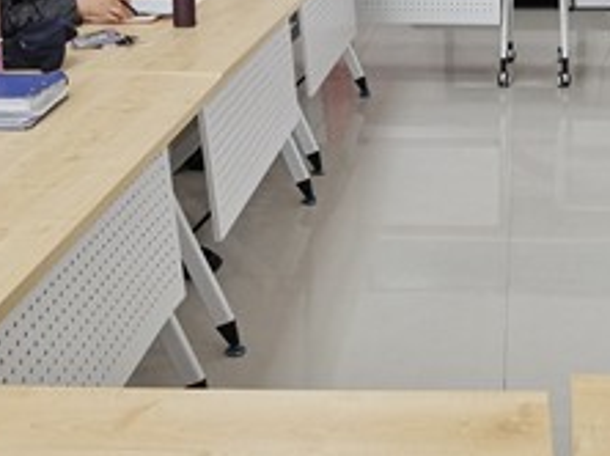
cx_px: 497
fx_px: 1215
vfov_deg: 21.0
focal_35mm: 69
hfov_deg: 27.6
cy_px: 92
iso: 125
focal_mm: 2.26
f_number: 2.2
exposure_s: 1/100
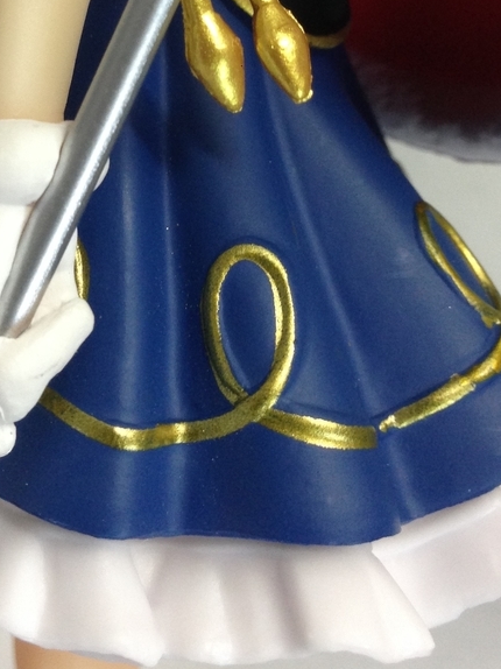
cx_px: 132
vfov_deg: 27.1
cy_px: 55
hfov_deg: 21.1
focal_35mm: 69
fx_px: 1333
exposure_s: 1/20
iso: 100
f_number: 2.4
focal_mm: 4.12
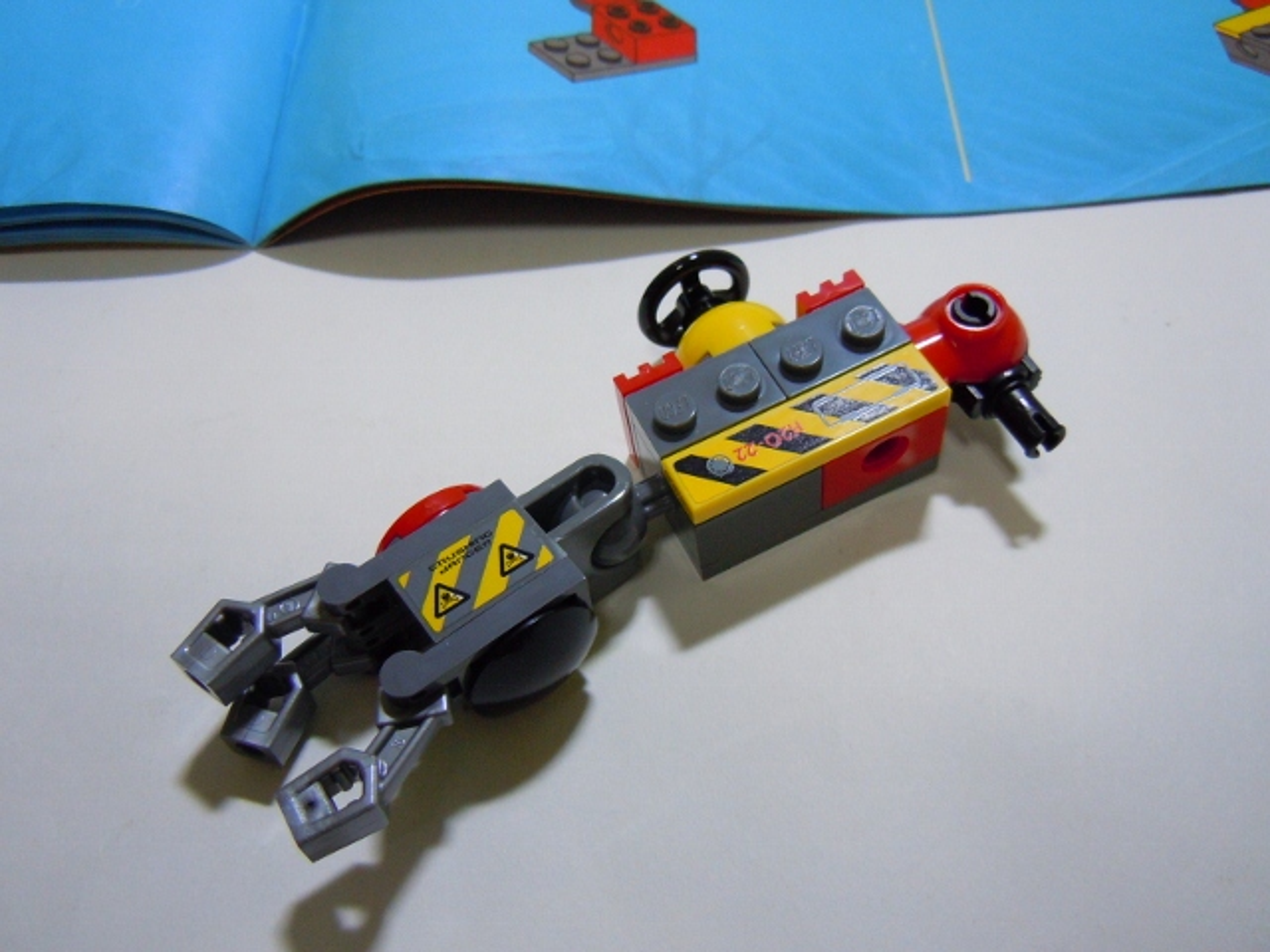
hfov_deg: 60.0
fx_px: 1101
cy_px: 476
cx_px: 635
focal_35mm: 30
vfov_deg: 46.8
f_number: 3.5
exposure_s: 1/25
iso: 400
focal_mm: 5.4
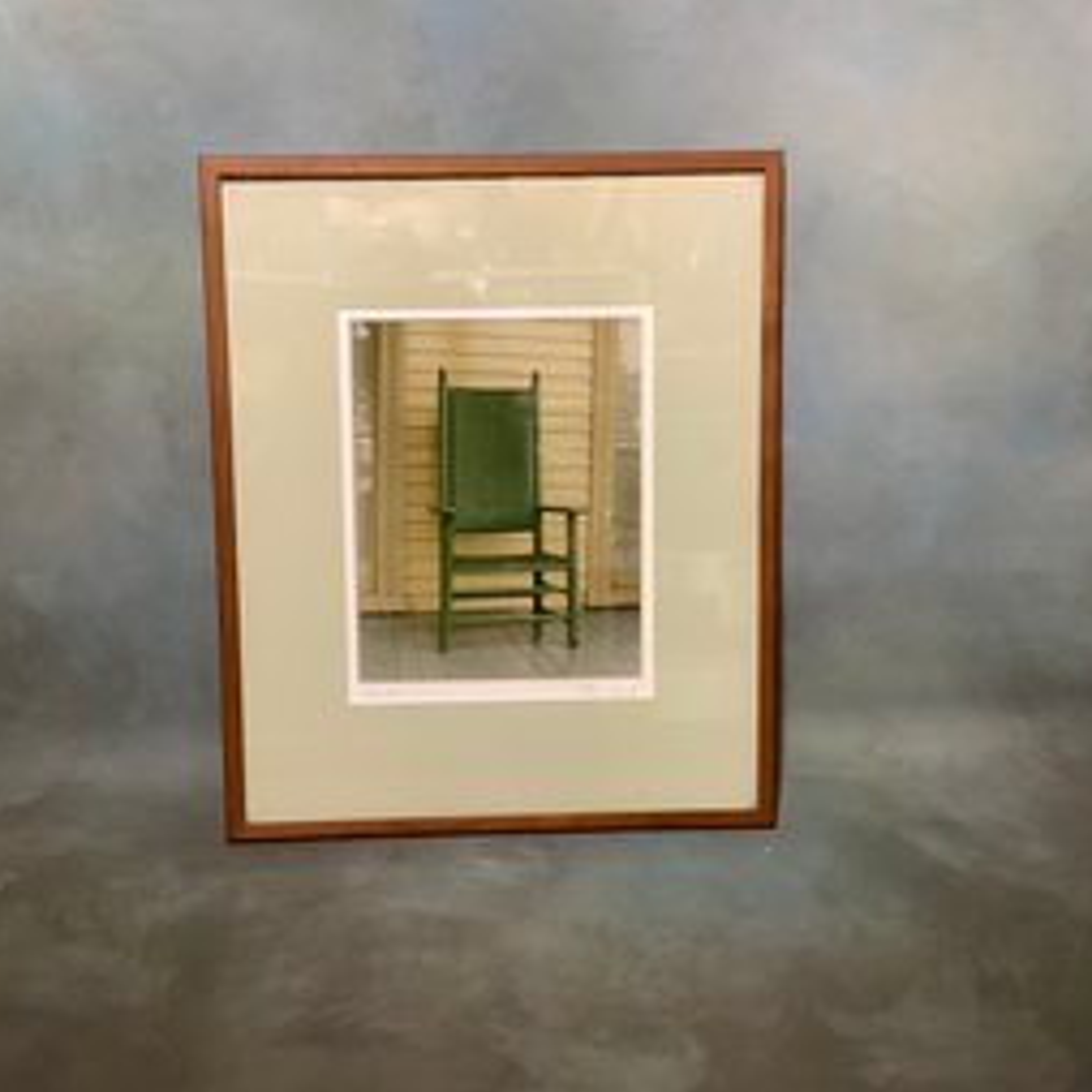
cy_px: 548
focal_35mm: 37
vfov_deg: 44.9
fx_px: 1321
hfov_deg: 44.9
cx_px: 505
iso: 320
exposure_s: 1/60
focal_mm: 3.3
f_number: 2.4
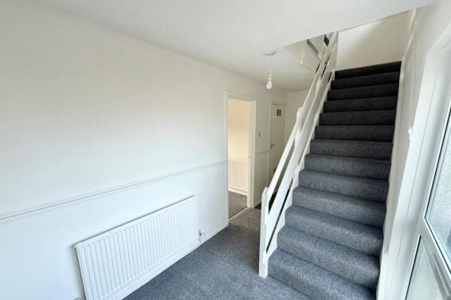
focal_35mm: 15
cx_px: 226
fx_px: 188
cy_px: 163
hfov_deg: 100.4
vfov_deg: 77.1
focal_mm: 2.22
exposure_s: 1/99
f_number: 2.2
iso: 250
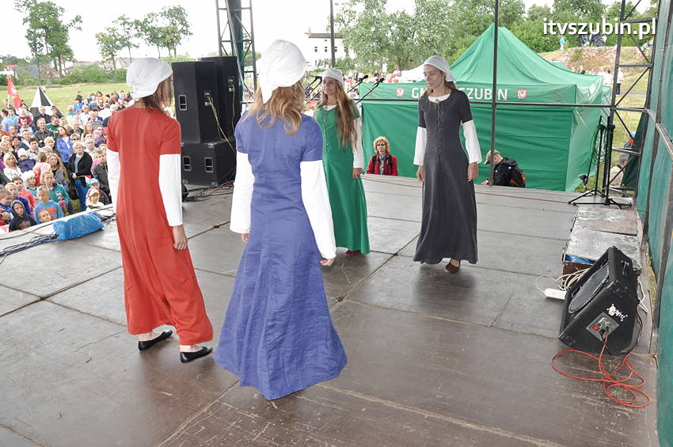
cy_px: 224
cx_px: 336
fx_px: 504
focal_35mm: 27
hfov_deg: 67.4
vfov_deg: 47.8
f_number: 8
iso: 1250
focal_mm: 18
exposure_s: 1/160
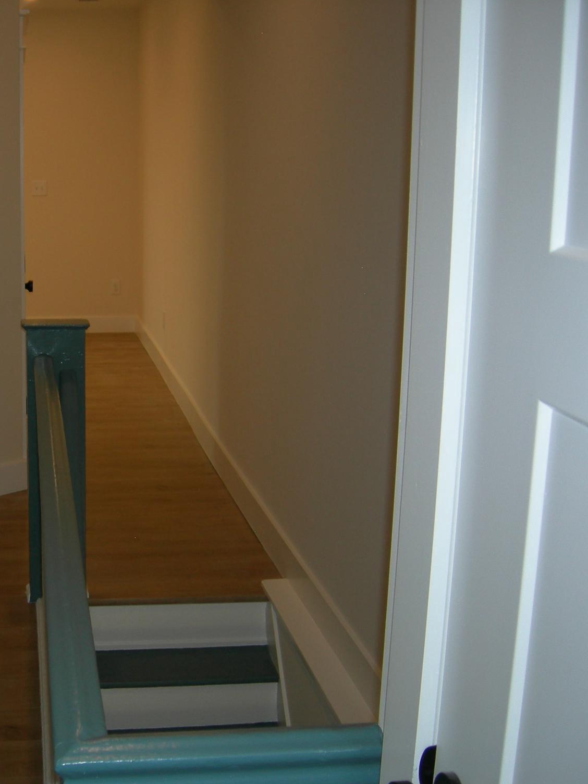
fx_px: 1110
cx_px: 79
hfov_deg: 28.7
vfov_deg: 38.9
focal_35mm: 49
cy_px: 397
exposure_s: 1/60.1
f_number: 2.7
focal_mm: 7.5
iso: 64
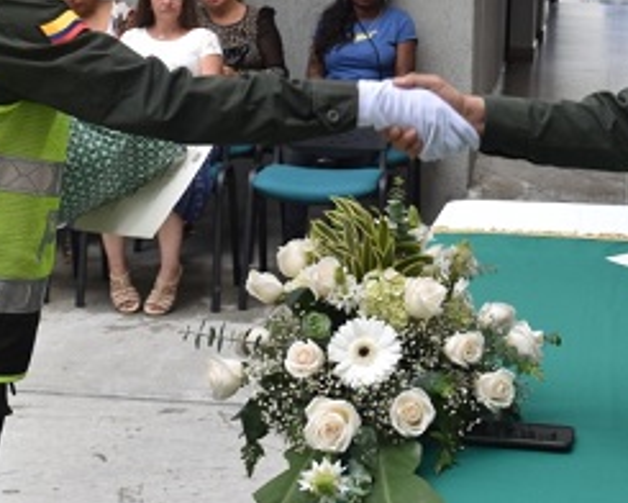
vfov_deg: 16.2
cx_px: 528
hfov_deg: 20.3
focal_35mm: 93
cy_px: -3
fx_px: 1731
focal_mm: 27
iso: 280
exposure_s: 1/250
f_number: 8
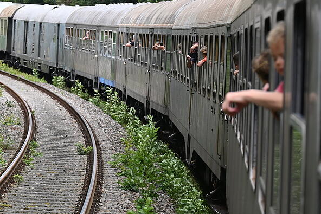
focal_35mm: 242
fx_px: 2158
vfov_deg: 5.7
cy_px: 74
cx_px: 80
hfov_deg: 8.5
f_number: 5.6
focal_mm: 102
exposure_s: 1/250
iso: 200
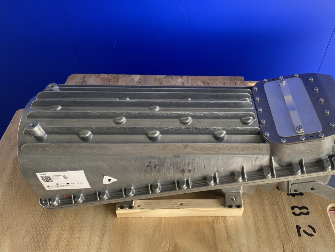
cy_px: 124
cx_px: 193
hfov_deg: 58.1
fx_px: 300
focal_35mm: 31
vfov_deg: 45.5
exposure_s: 1/121
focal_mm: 4.25
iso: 64
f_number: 1.8
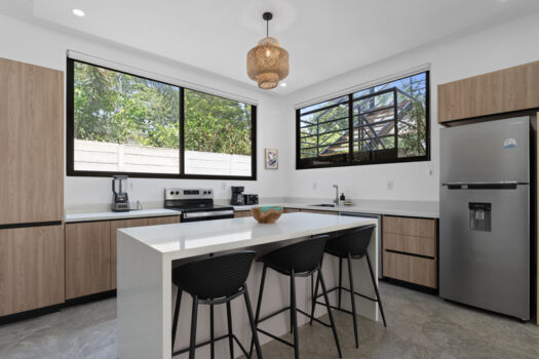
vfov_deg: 73.7
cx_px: 270
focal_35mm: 16
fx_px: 240
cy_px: 180
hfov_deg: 96.7
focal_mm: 16
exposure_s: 1/1.67
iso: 100
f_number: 8
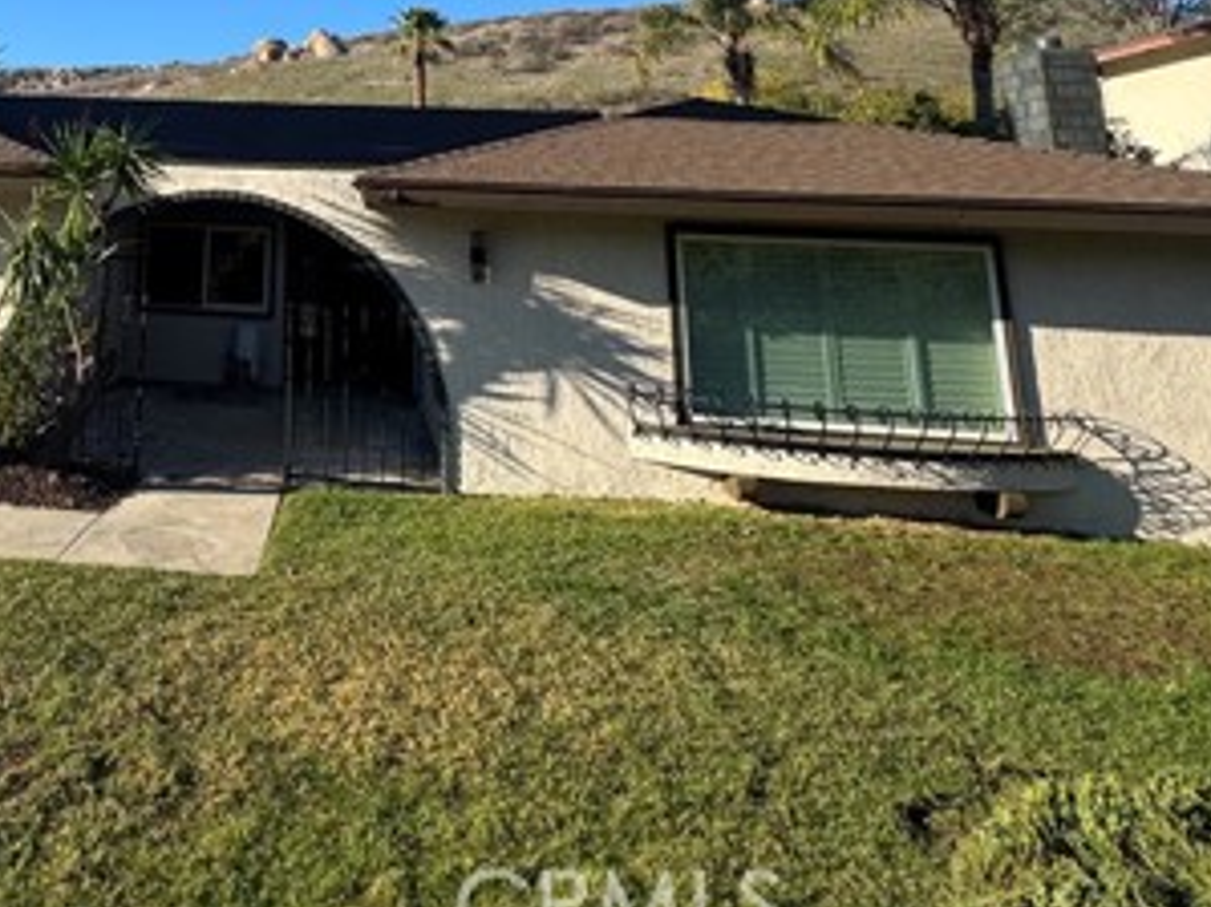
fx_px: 1049
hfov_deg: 55.2
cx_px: 219
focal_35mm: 30
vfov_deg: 40.7
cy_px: -8
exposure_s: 1/1143
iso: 50
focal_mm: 2.22
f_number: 2.2
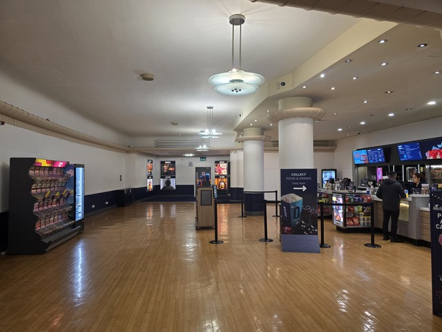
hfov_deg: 73.9
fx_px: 294
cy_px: 166
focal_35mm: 23
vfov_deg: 58.9
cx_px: 221
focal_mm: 6.3
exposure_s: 1/100
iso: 200
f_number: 1.7
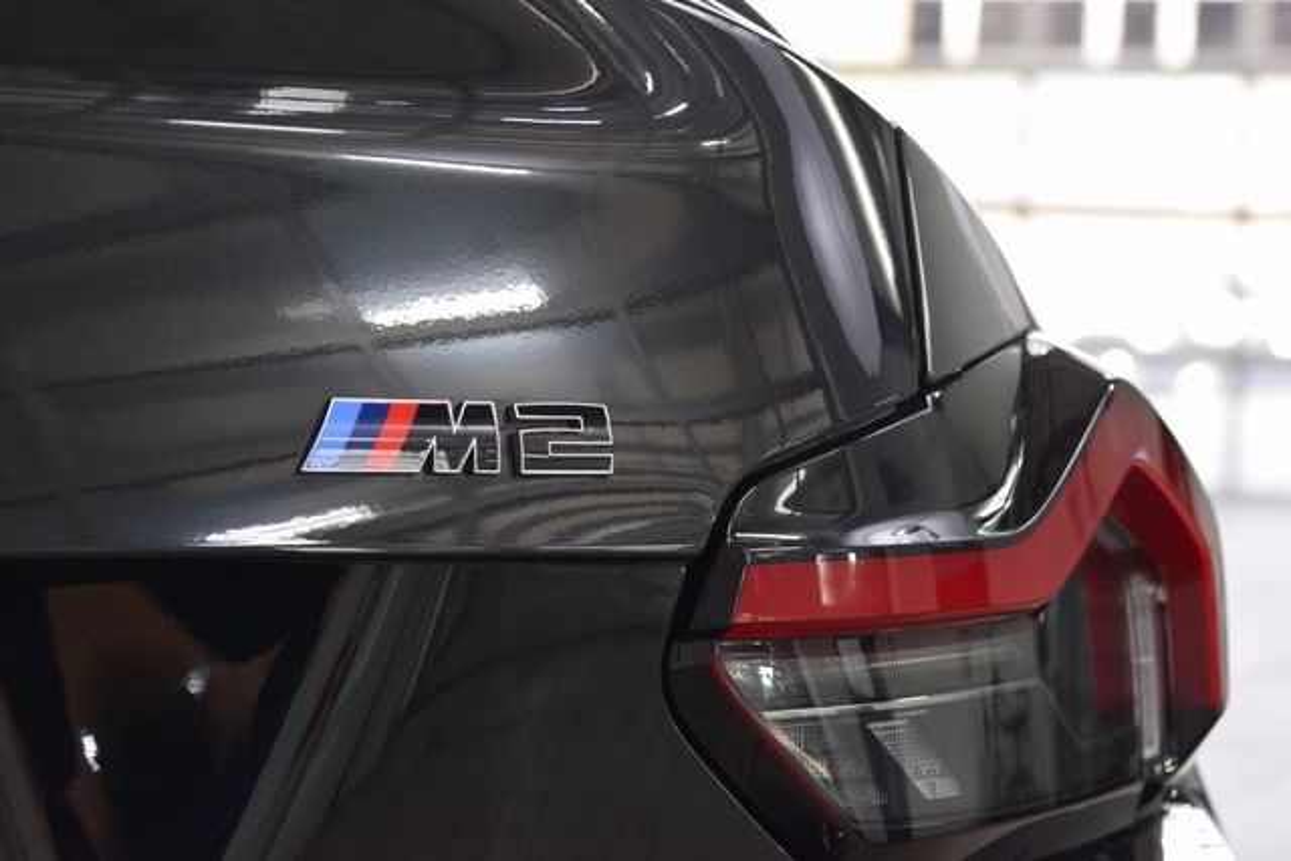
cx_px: 646
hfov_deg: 19.5
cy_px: 430
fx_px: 3766
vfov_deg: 13.0
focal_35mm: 105
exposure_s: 1/30
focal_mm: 70
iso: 1100
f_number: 7.1
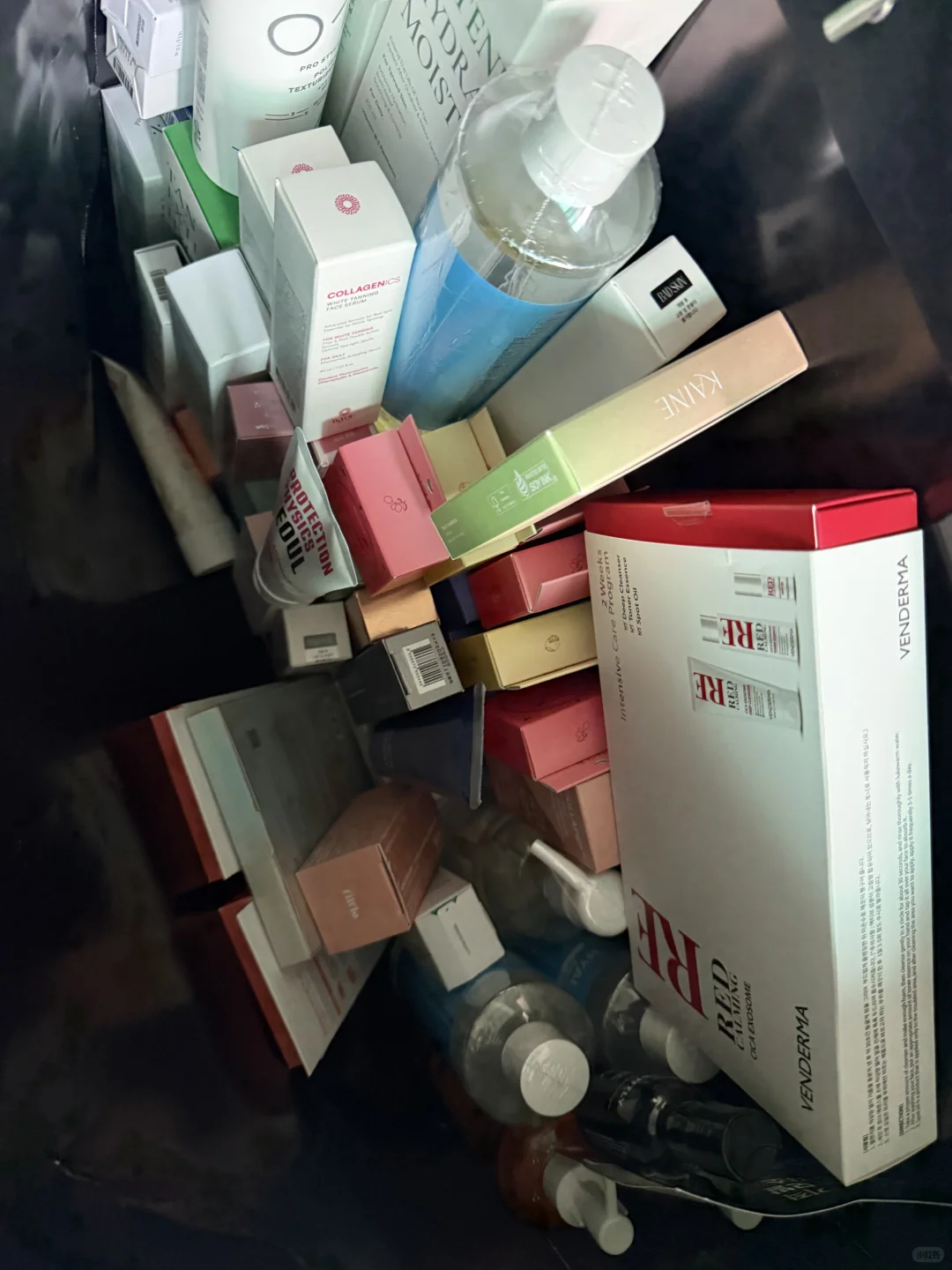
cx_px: 476
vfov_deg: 71.6
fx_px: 880
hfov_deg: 56.8
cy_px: 635
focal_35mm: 24
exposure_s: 1/52
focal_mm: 6.76
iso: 800
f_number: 1.78
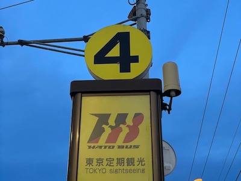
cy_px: 90
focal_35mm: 52
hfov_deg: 36.8
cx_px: 120
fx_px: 362
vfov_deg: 28.0
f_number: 2
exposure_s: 1/50
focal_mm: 6
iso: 320
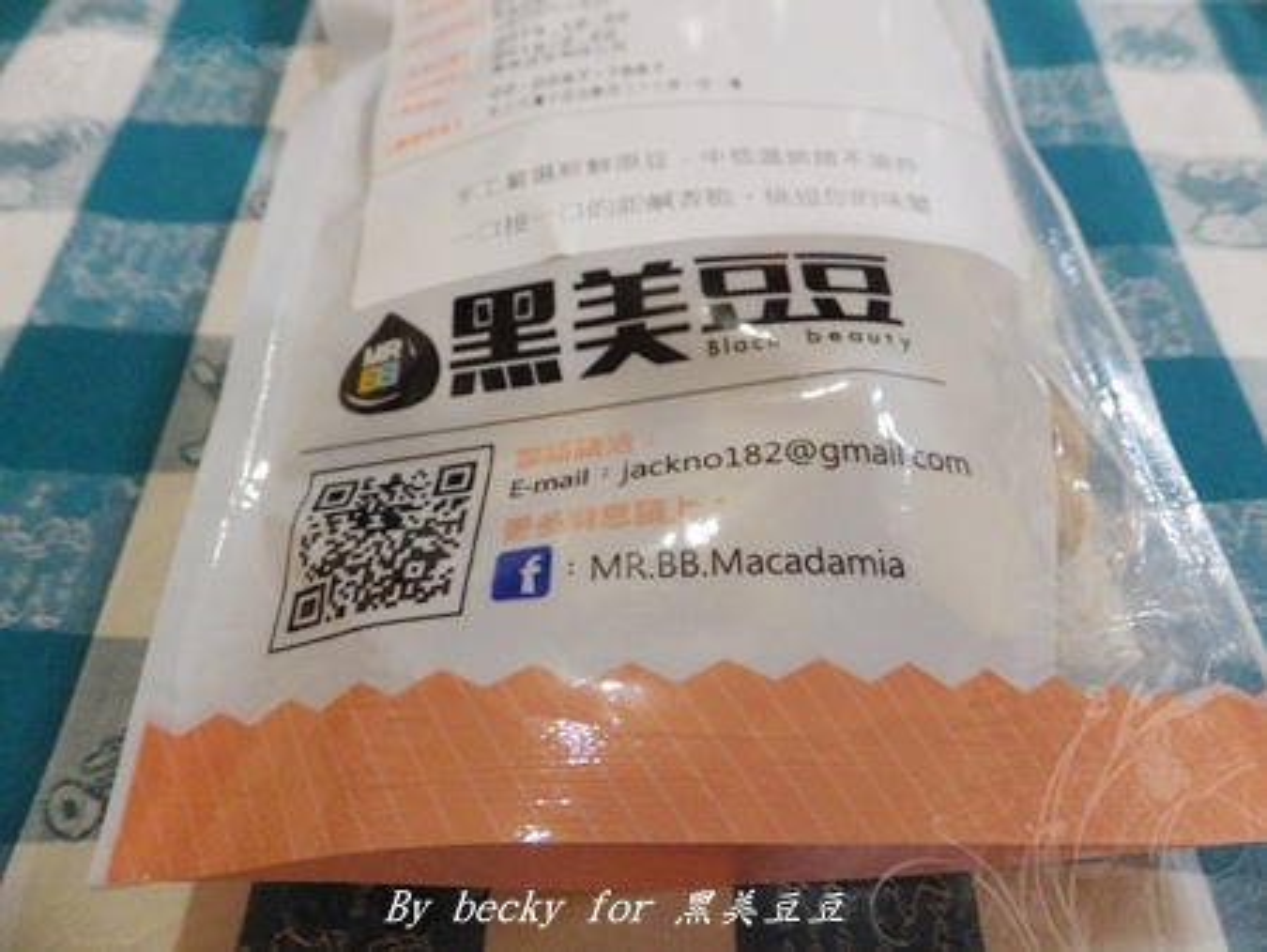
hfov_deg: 76.4
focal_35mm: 22
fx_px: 806
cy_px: 476
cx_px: 634
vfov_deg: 61.1
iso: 640
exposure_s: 1/45
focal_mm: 4
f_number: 3.1
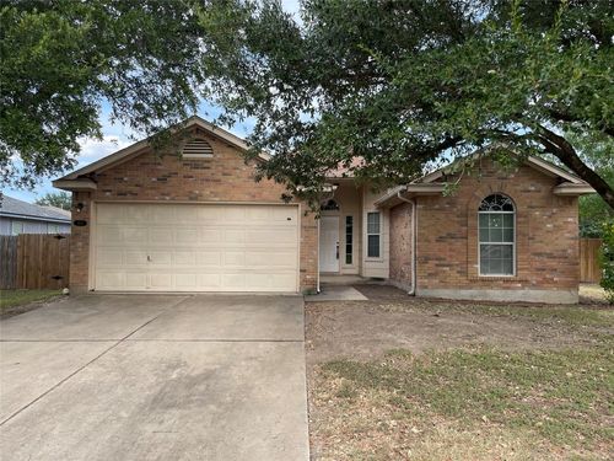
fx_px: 461
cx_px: 307
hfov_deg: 67.3
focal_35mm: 26
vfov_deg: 53.1
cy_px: 230
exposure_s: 1/612
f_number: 1.6
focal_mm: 4.2
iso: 32
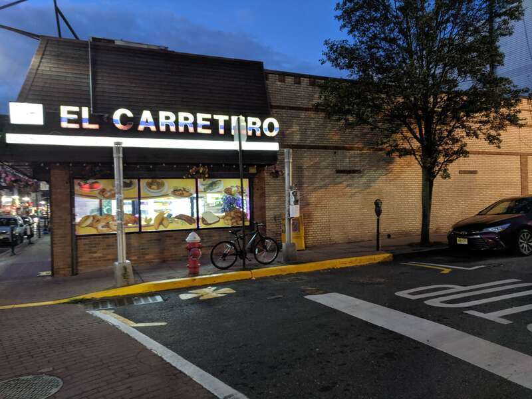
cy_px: 200
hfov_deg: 67.3
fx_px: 400
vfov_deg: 53.1
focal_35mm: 26
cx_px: 266
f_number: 2
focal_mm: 4.67
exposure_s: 1/30
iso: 718
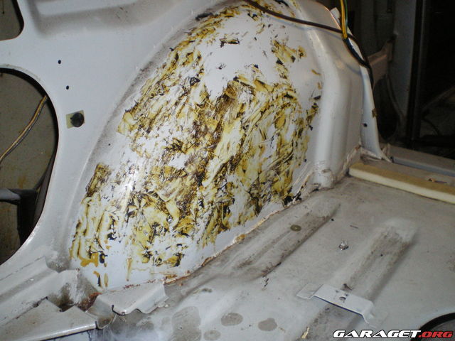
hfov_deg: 49.0
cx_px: 228
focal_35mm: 38
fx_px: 499
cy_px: 170
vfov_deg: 37.7
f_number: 3.1
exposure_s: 1/50
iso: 400
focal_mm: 6.3
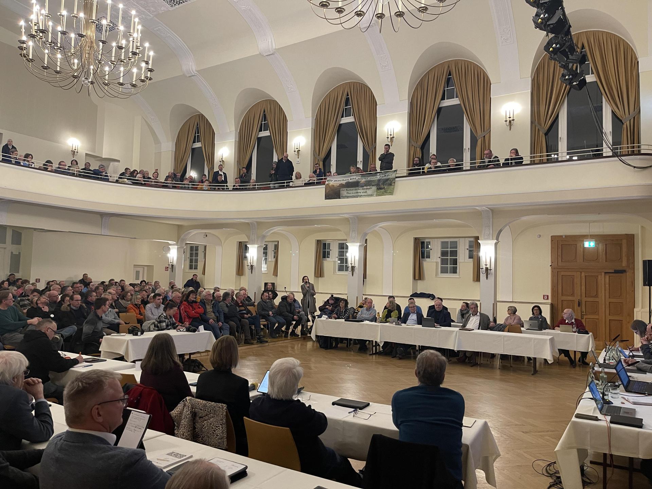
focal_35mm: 25
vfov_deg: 54.9
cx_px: 326
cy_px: 244
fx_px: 471
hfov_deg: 69.4
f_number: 1.6
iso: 200
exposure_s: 1/50
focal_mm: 5.1
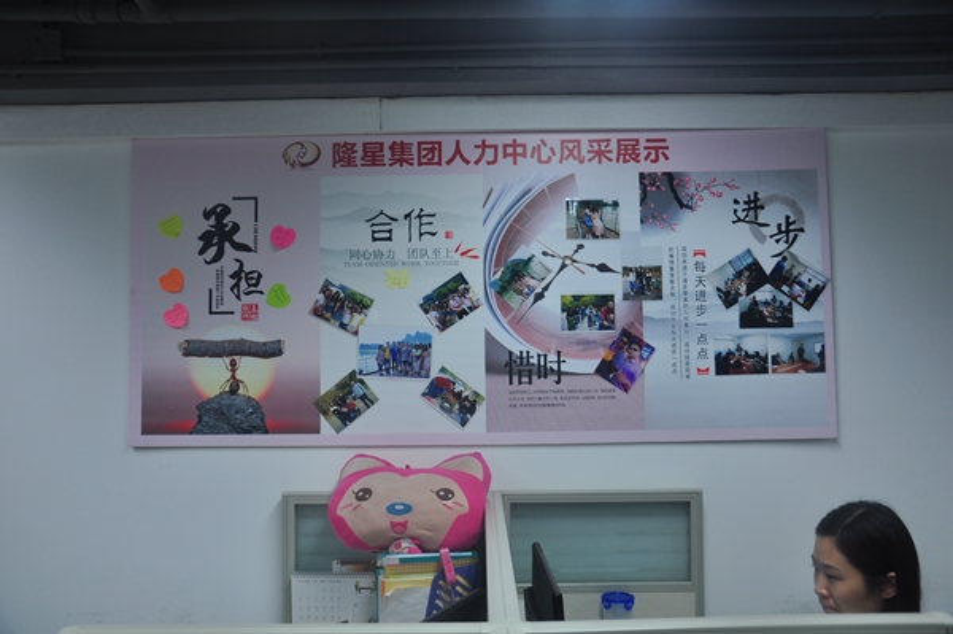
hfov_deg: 59.5
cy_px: 317
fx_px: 833
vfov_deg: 41.6
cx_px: 476
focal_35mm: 32
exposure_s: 1/30
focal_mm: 21
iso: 220
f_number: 3.8
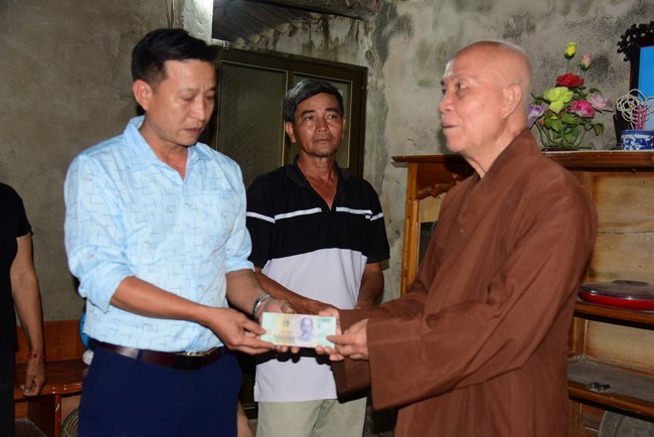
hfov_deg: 50.7
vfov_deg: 35.1
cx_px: 327
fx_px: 691
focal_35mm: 38
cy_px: 218
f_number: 4
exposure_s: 1/60
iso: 500
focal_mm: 38
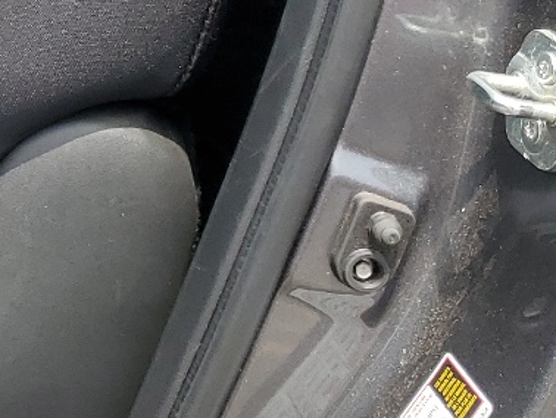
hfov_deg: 15.7
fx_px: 1768
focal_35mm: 110
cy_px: -275
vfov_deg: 12.6
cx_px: -388
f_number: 1.5
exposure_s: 1/833
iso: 50
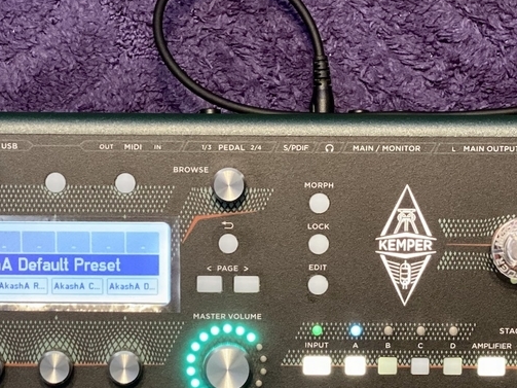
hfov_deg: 15.9
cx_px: 208
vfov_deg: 11.8
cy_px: 404
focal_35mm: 124
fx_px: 1852
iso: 320
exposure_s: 1/26
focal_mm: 6
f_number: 2
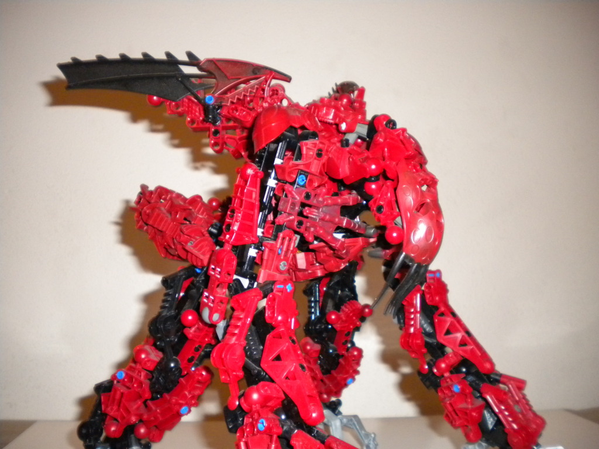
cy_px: 224
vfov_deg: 40.7
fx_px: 606
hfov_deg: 52.6
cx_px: 300
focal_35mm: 35
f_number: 3.1
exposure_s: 1/30
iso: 400
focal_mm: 6.3
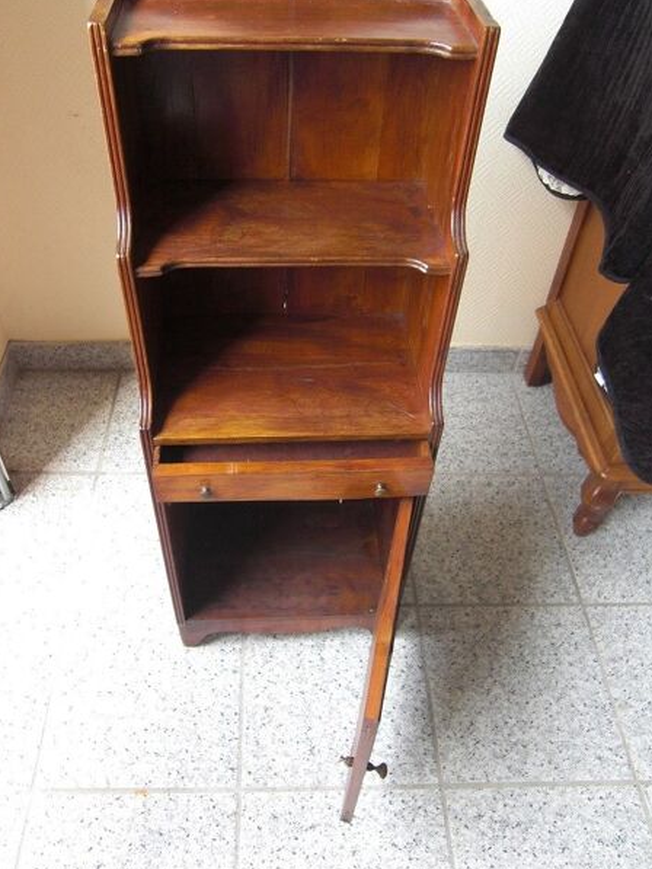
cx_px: 311
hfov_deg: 46.8
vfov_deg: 59.9
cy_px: 410
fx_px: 753
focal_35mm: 30
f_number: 2.6
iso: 100
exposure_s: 1/80
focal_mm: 4.9
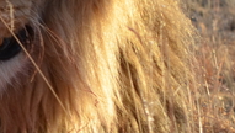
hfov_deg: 2.0
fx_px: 6676
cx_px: -276
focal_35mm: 1070
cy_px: -113
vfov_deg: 1.1
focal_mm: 102
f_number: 7.1
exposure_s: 1/200
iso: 200
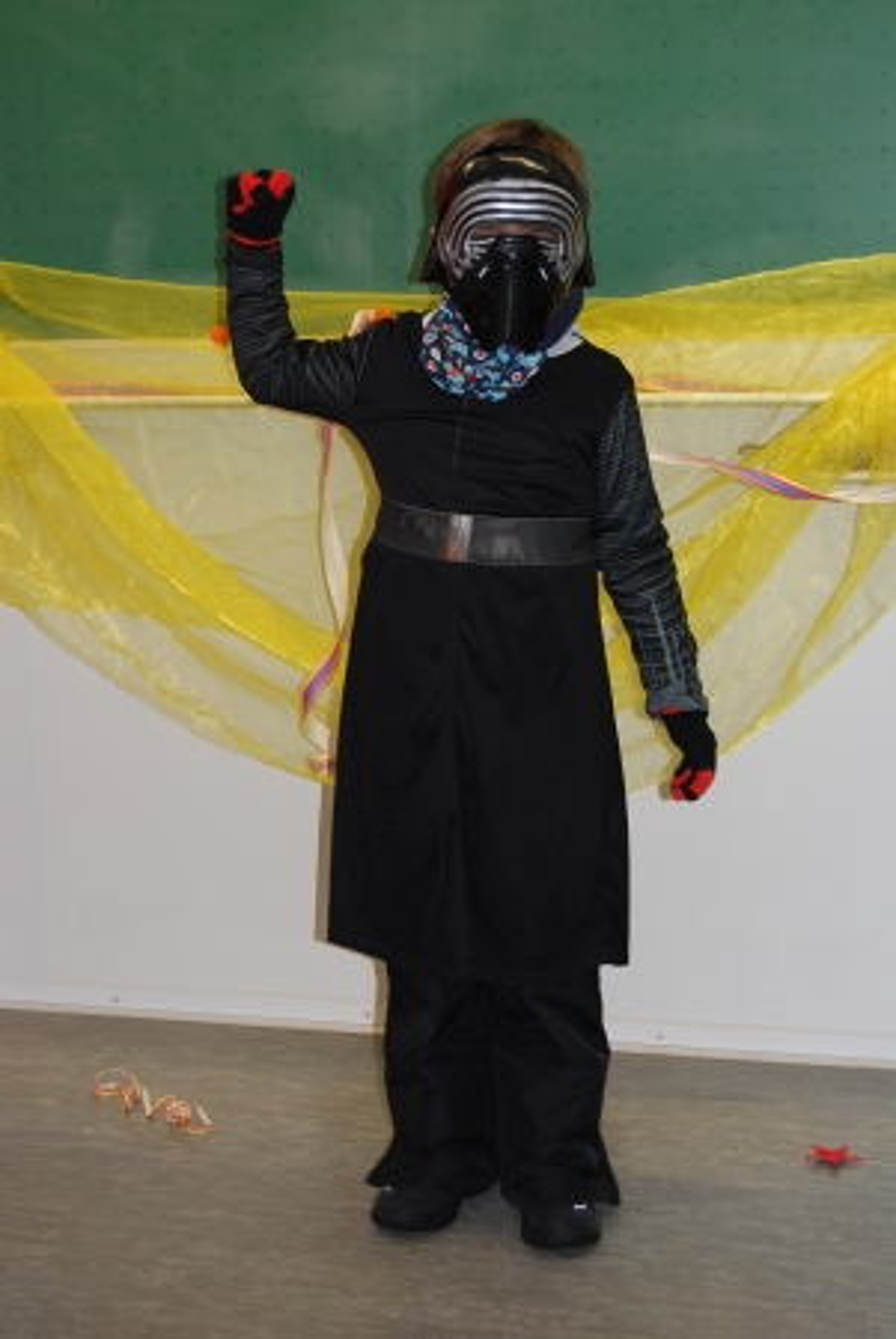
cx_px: 448
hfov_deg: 20.2
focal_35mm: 68
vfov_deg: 29.8
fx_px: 2514
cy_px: 670
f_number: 5.3
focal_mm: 45
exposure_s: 1/60
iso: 200
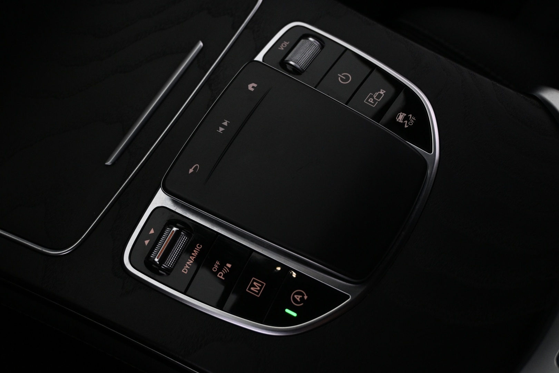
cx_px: 280
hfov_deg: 55.1
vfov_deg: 38.4
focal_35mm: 34
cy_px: 186
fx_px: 536
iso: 1600
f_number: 4.2
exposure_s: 1/80
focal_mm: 23
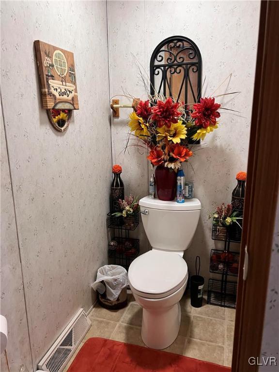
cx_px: 140
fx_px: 279
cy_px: 186
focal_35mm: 26
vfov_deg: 67.3
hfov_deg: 53.1
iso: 320
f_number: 1.5
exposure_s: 1/60
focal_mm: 5.7
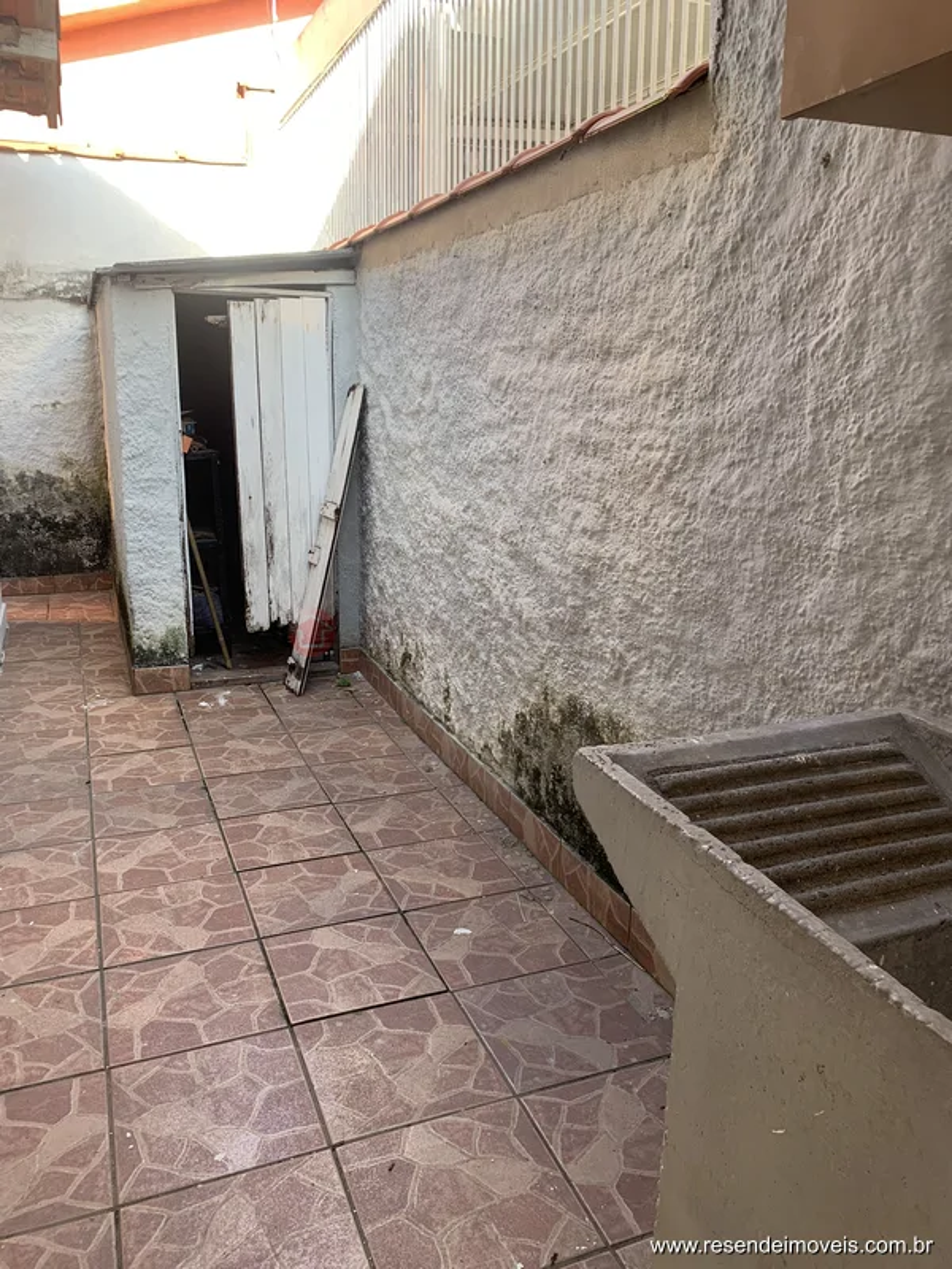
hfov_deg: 53.1
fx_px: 953
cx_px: 476
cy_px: 634
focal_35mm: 26
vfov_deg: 67.3
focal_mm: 4.25
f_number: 1.8
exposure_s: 1/121
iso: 40
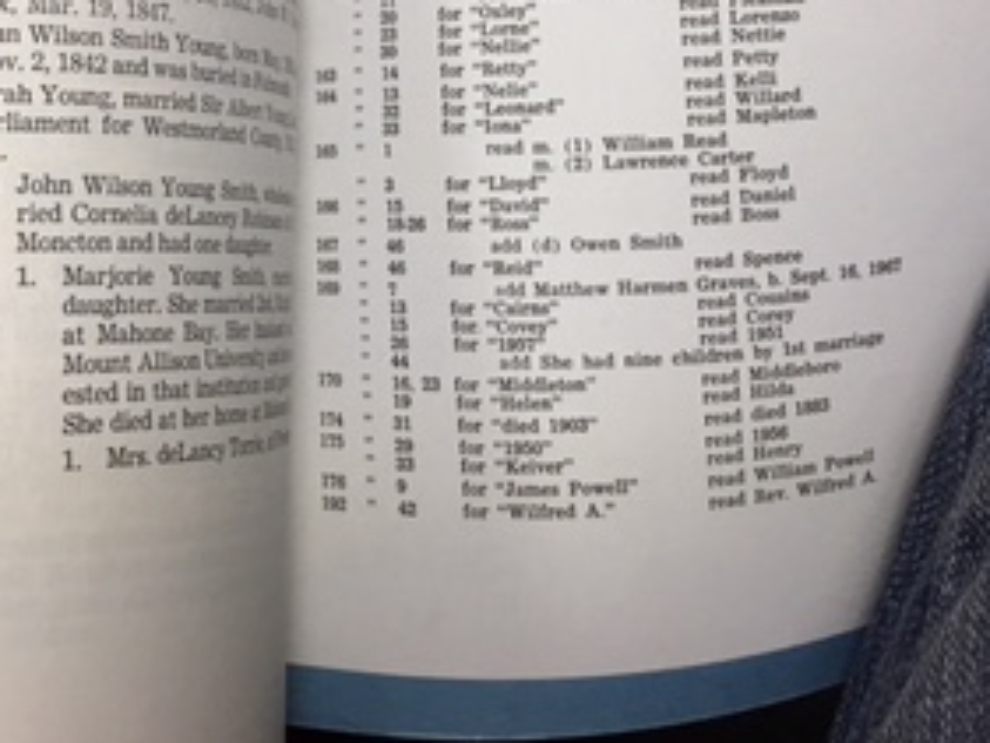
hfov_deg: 28.9
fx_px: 1888
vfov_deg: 21.1
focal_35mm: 66
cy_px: -81
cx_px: 229
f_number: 2.2
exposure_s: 1/30
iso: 32
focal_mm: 4.15
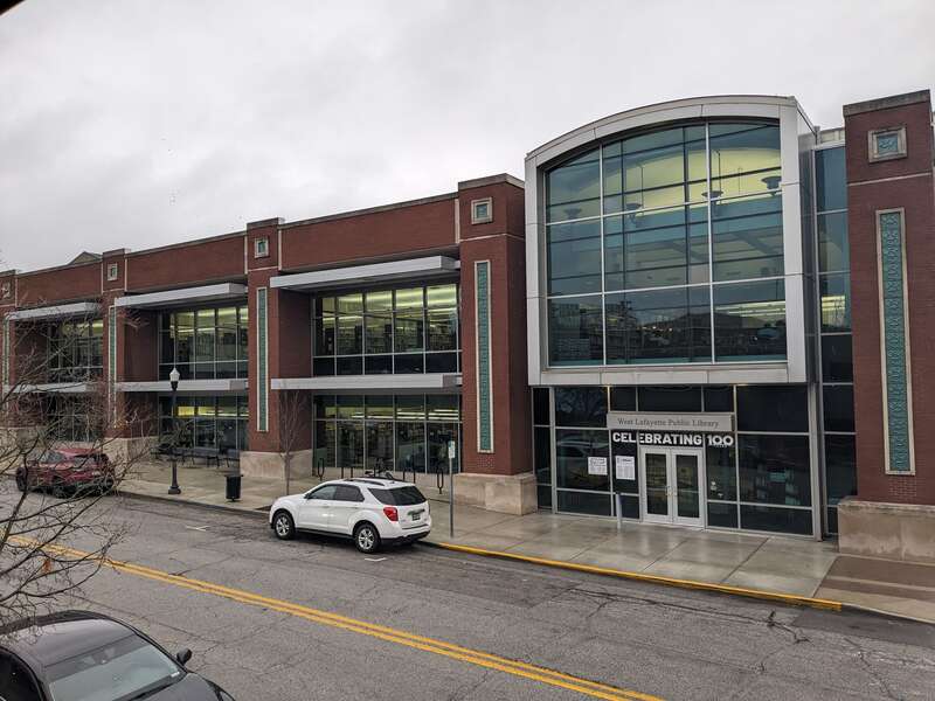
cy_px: 350
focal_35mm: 27
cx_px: 468
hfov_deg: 65.3
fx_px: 729
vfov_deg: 51.4
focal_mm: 4.38
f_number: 1.73
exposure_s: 1/278
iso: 61
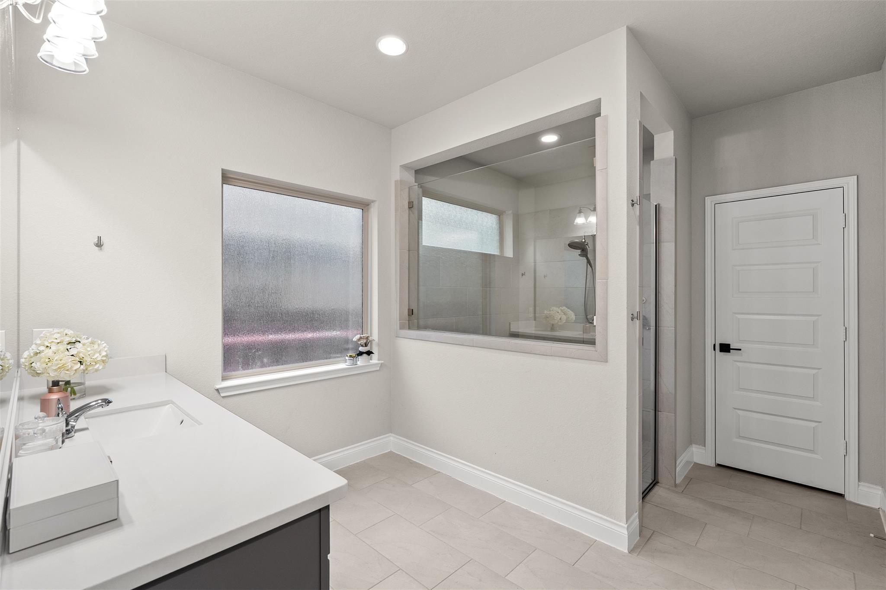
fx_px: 394
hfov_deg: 96.7
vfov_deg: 73.7
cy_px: 295
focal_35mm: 16
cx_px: 443
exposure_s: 1/4
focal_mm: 16
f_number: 9
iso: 500
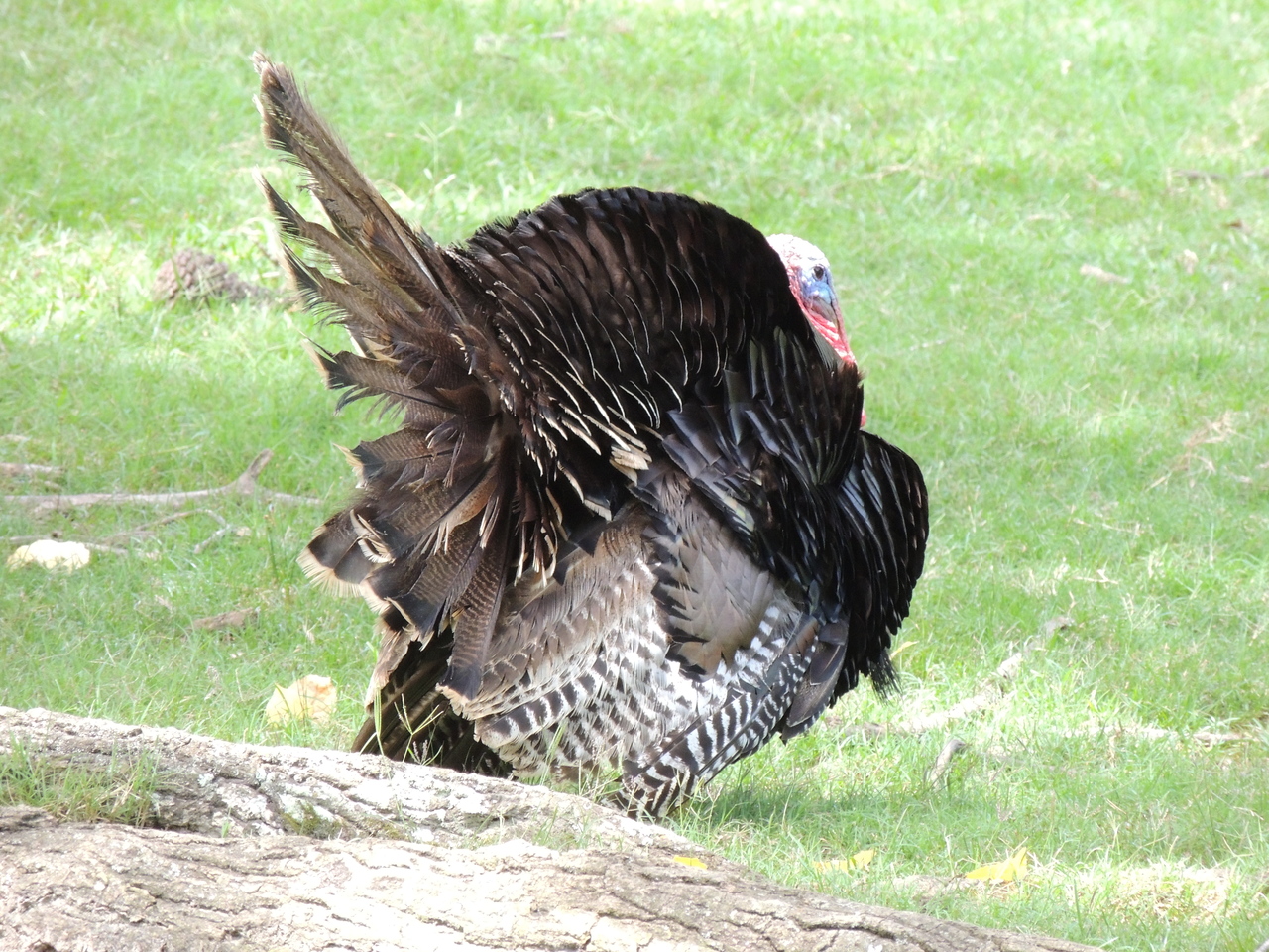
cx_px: 634
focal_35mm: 550
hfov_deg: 3.6
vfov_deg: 2.7
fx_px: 20163
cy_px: 476
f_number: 4.9
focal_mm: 98.1
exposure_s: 1/250
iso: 800
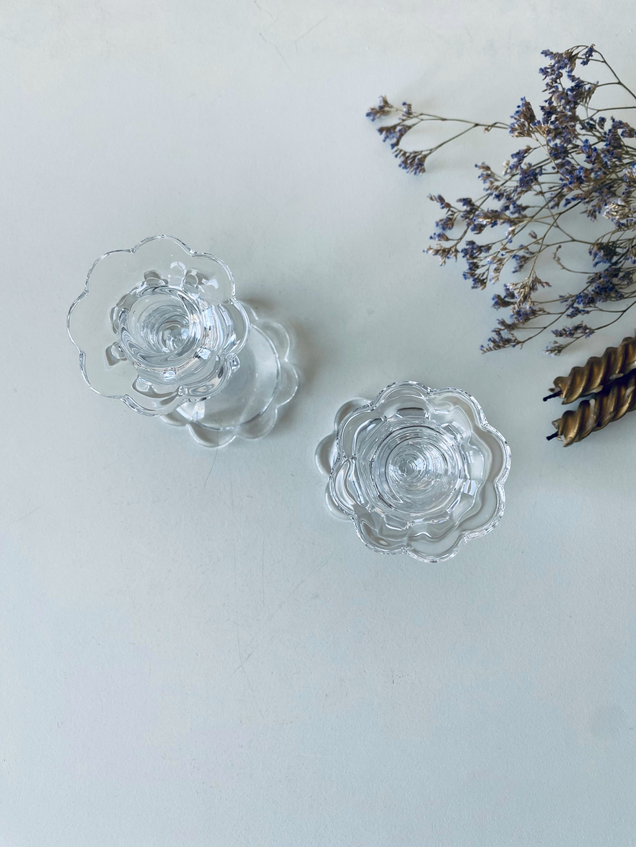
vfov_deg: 67.3
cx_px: 318
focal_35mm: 26
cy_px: 424
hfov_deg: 53.1
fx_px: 637
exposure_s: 1/122
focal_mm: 4.25
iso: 50
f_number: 1.8
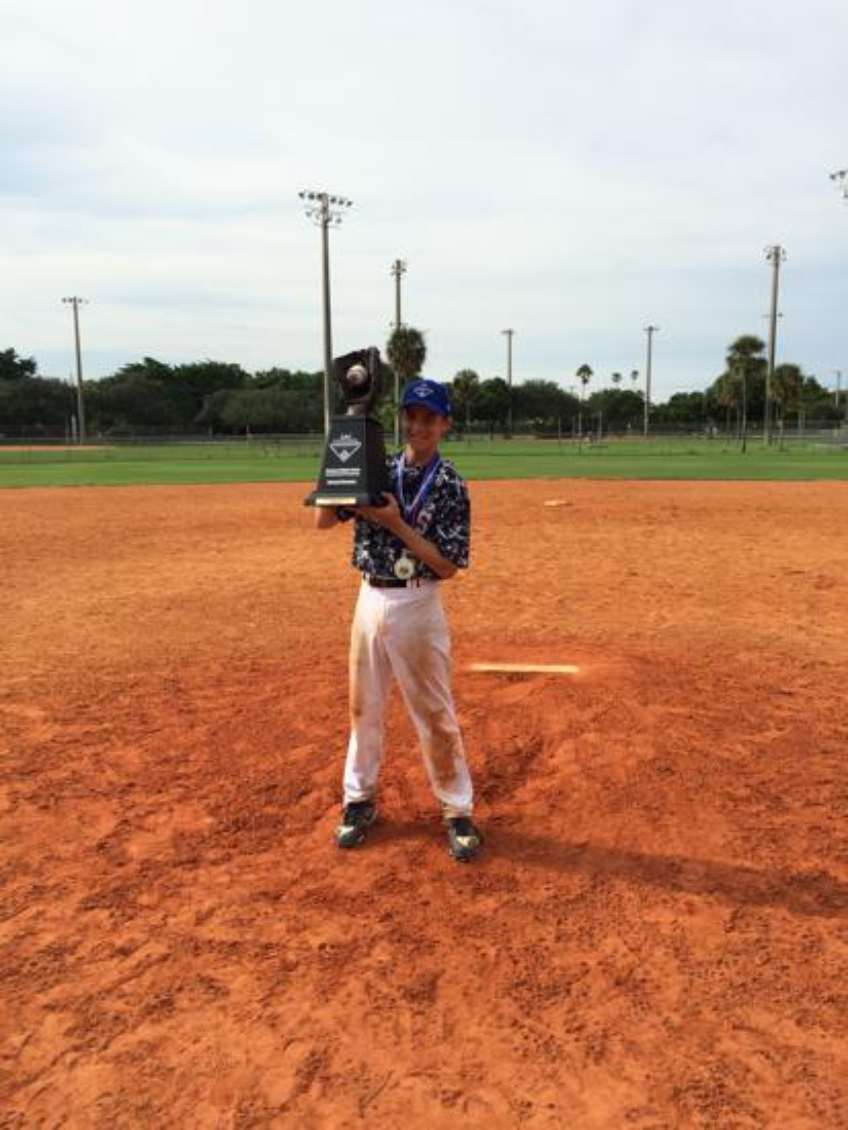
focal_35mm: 29
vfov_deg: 61.6
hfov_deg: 48.3
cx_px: 424
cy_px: 565
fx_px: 946
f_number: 2.2
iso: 32
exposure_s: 1/2415
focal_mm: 4.15
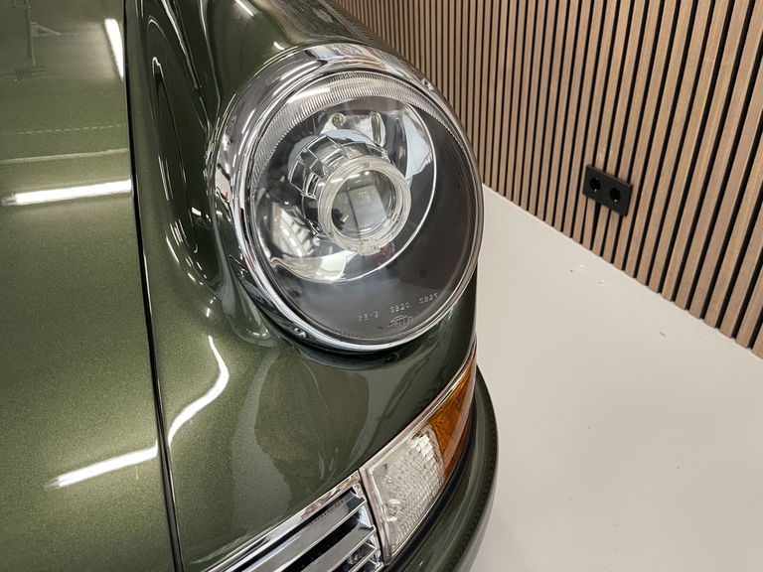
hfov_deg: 69.4
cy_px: 286
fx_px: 551
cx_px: 382
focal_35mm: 25
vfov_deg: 54.9
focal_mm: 5.1
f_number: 1.6
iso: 320
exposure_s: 1/50
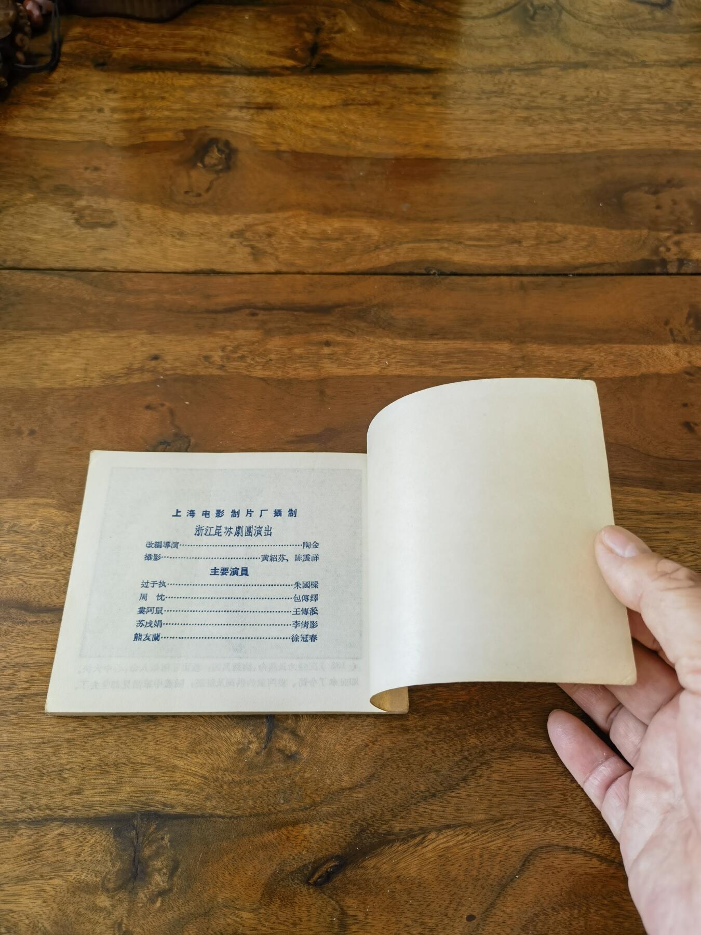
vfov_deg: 65.3
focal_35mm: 27
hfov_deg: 51.4
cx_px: 350
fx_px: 729
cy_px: 468
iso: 64
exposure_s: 1/120
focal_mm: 6.67
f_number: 1.9
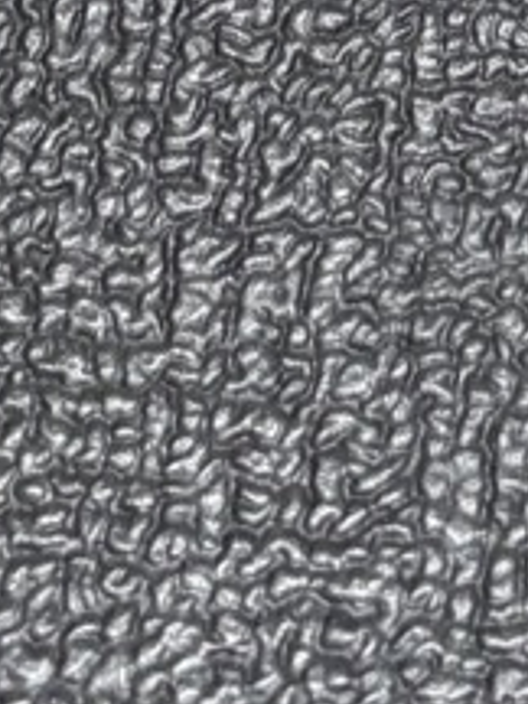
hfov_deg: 9.5
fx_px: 3132
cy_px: -1235
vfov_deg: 10.2
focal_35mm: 154
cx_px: 580
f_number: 1.6
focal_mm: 5.96
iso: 200
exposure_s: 1/60
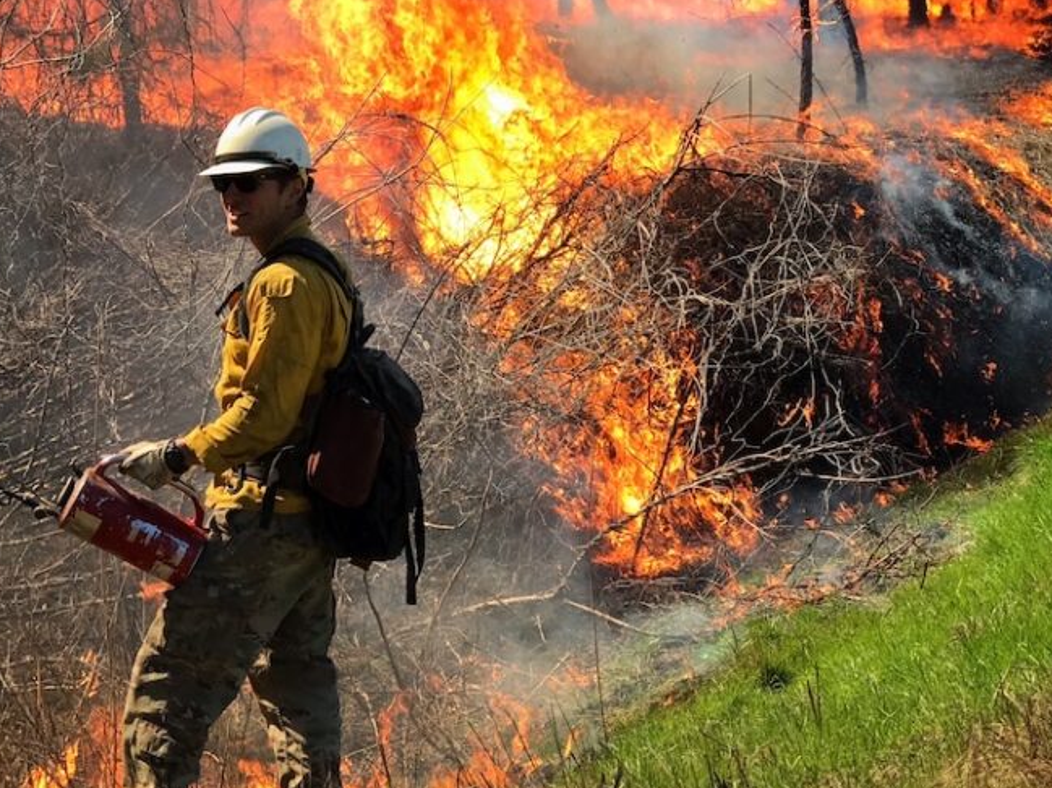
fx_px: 2734
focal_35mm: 90
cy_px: 253
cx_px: 285
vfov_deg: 16.4
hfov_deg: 21.6
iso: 20
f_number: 2.8
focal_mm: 6.6
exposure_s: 1/295
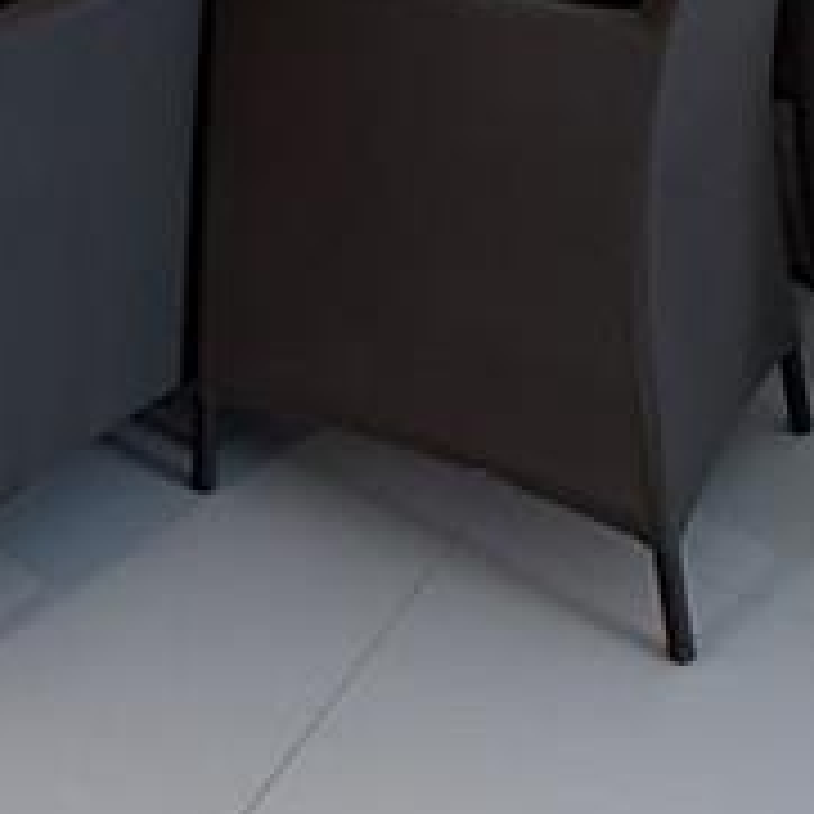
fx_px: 2182
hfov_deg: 20.4
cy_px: -486
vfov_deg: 18.2
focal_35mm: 82
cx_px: -9
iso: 250
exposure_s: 1/60
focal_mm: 2.22
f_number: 2.2
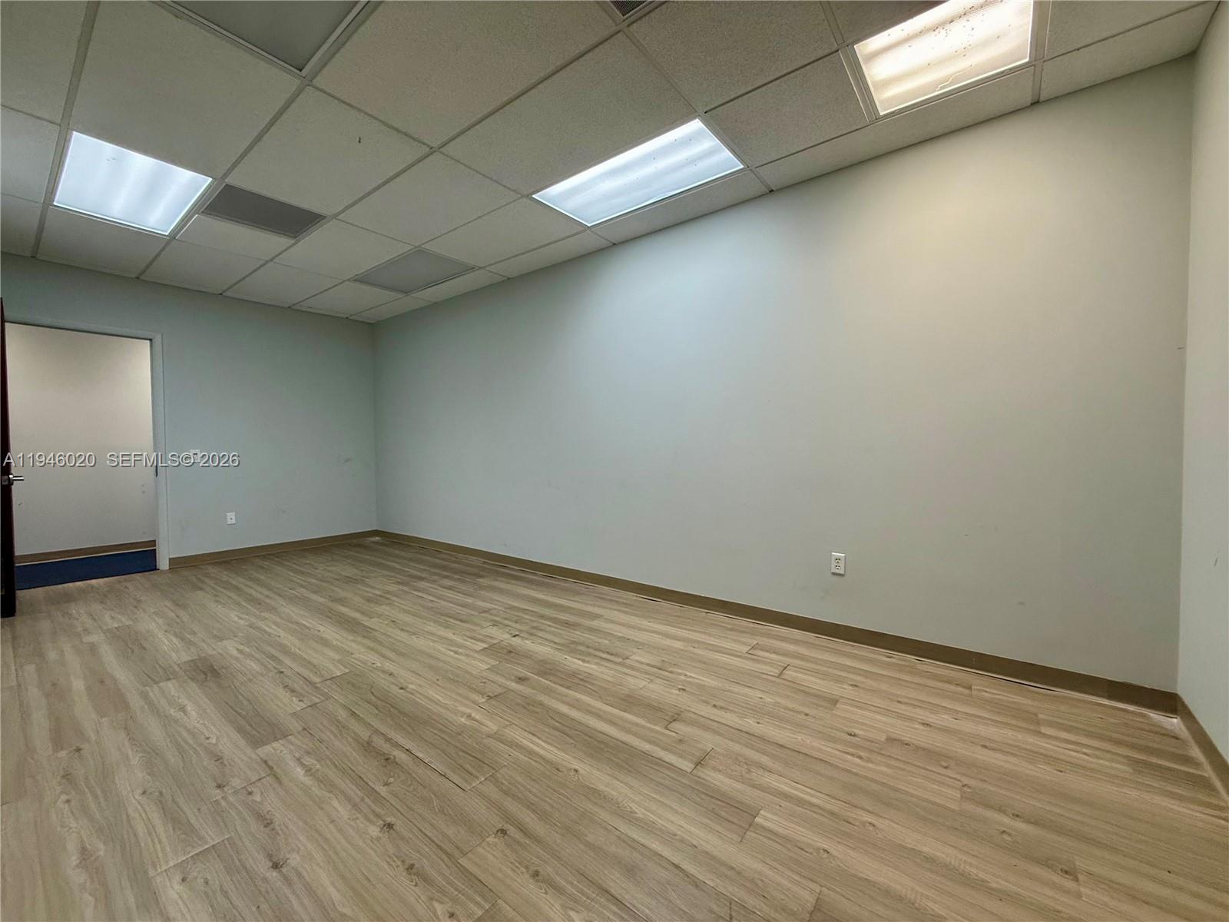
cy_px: 461
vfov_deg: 85.7
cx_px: 614
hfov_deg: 102.1
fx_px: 497
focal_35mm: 14
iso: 160
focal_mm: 2.22
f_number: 2.2
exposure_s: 1/120
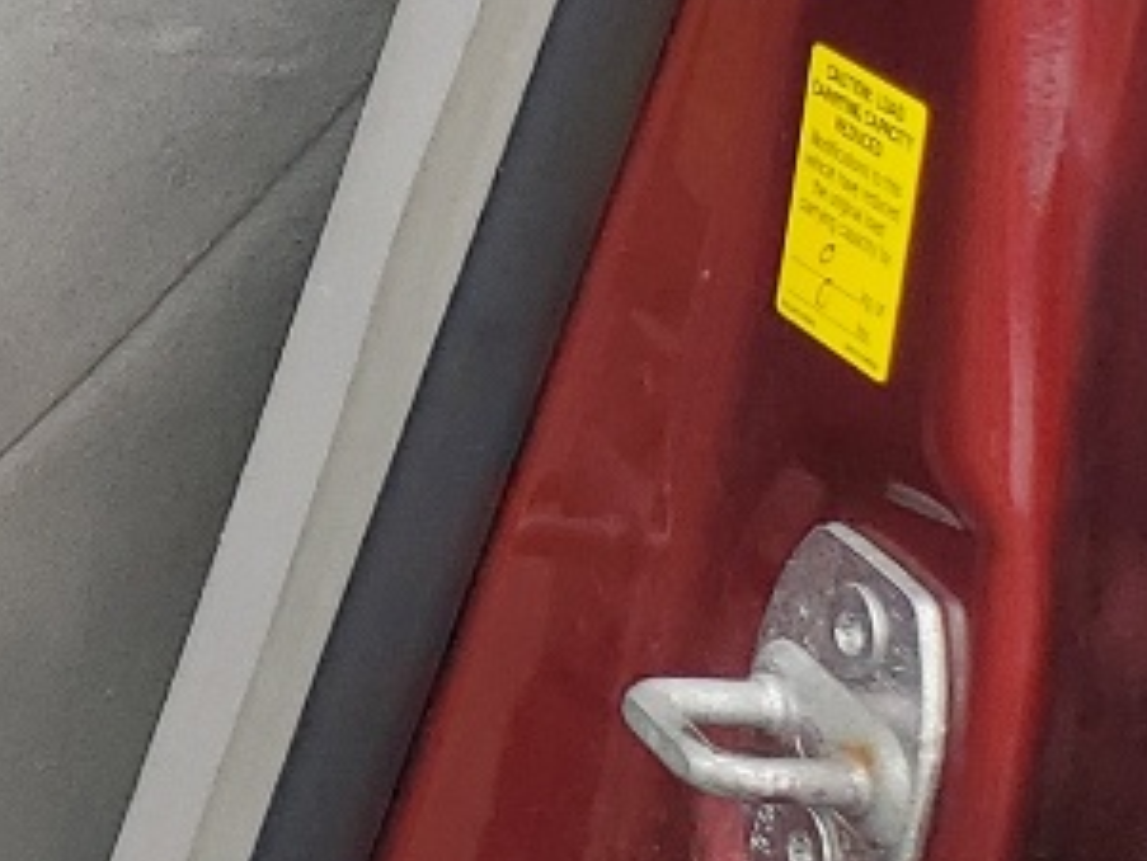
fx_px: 4574
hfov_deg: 11.7
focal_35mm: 138
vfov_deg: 10.5
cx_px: -1597
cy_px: -339
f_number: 1.5
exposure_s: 1/417
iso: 50
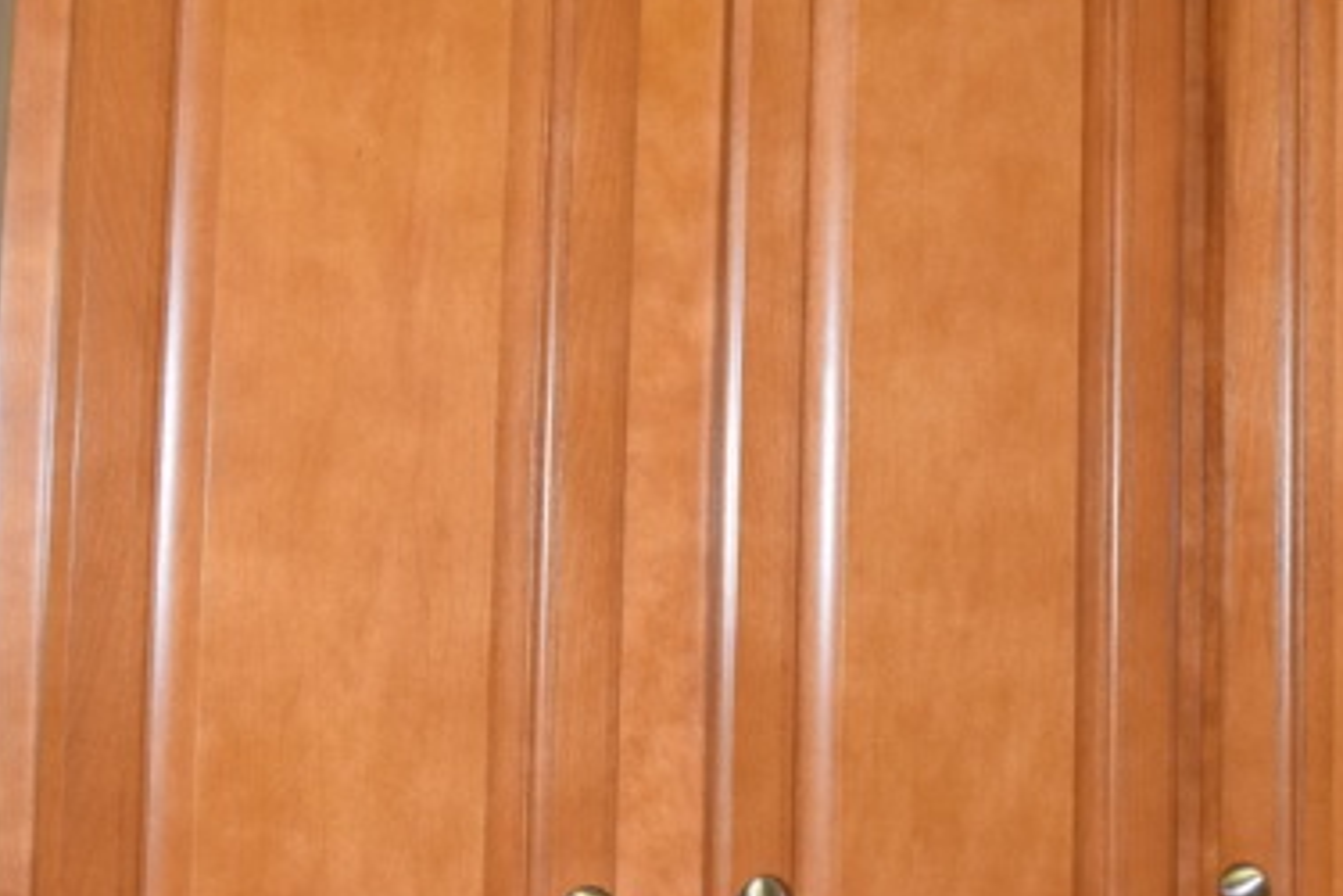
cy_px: 353
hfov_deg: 26.3
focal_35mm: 72
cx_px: 1400
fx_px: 2686
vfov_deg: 18.9
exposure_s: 1/100
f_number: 5
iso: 800
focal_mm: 18
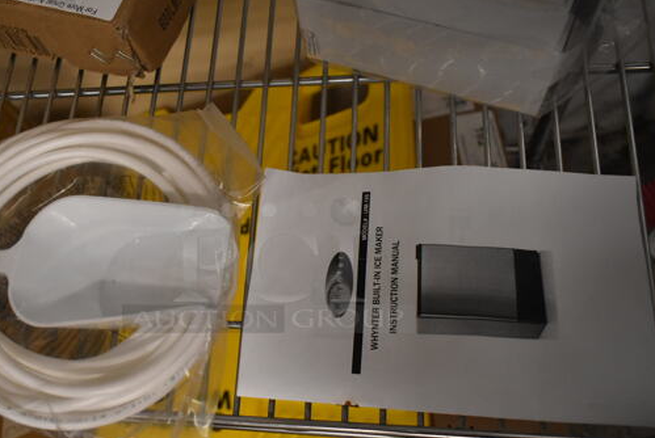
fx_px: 601
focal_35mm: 33
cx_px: 269
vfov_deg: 39.9
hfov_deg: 56.8
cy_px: 264
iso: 2200
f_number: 3.5
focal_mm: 18
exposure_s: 1/125
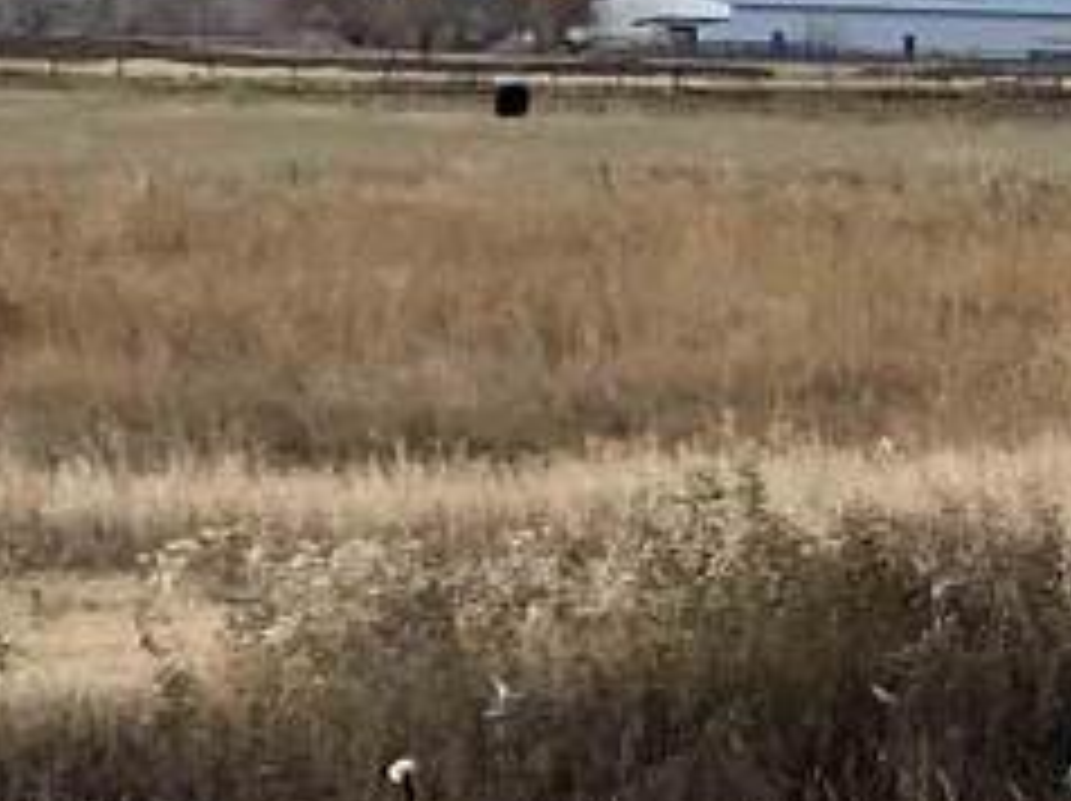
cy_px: 508
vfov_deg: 5.3
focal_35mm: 280
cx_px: 2637
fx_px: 8654
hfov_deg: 6.7
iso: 20
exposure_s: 1/1497
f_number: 2
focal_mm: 6
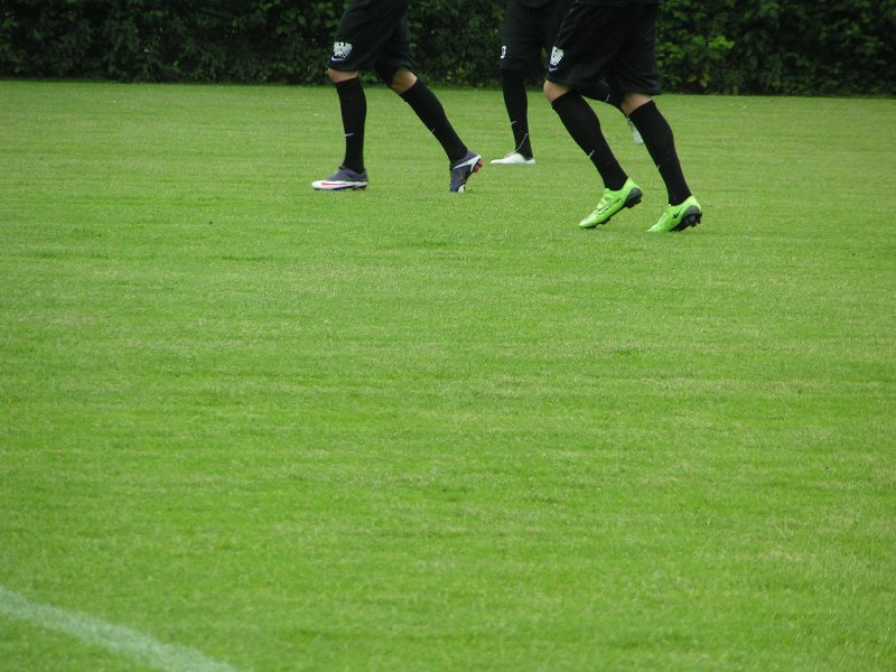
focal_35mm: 380
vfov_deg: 3.9
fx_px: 9836
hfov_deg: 5.2
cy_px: 336
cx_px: 448
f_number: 3.5
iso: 125
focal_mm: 58
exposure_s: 1/500
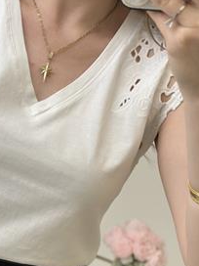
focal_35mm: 94
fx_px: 721
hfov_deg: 15.5
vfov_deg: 20.8
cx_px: 13
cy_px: 158
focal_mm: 6.86
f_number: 1.78
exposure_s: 1/1062
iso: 80
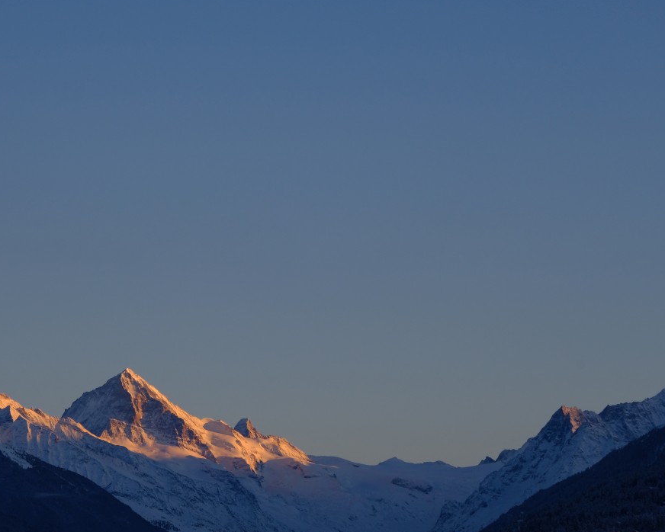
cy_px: 300
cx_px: 233
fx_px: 3051
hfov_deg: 12.4
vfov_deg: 10.0
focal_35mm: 155
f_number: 8
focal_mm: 80
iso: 320
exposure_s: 1/240
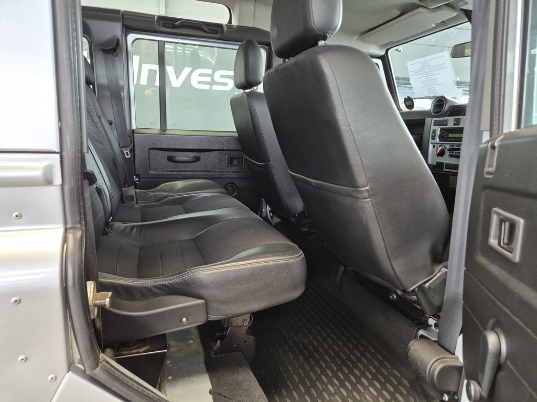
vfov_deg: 58.9
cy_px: 201
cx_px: 268
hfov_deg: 73.9
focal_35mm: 23
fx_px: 357
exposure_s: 1/100
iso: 500
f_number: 1.8
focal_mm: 5.4
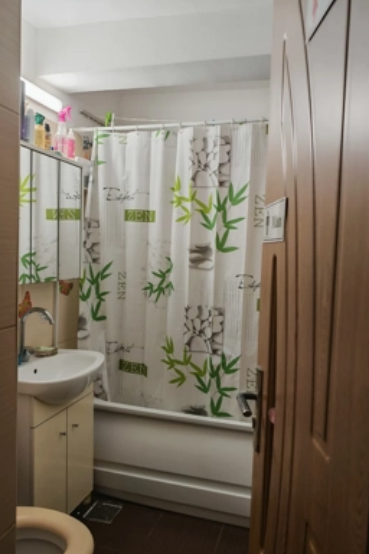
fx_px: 400
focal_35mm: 26
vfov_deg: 69.4
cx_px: 197
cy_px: 280
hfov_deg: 49.5
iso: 100
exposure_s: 1/100
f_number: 2
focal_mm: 6.83
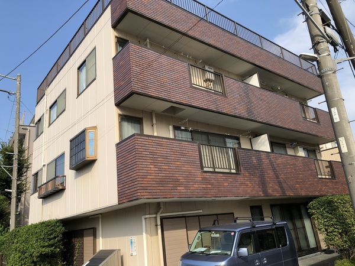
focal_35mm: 28
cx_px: 178
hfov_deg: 63.4
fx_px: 287
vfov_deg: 49.7
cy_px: 133
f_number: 1.8
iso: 20
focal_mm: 3.99
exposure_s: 1/1043
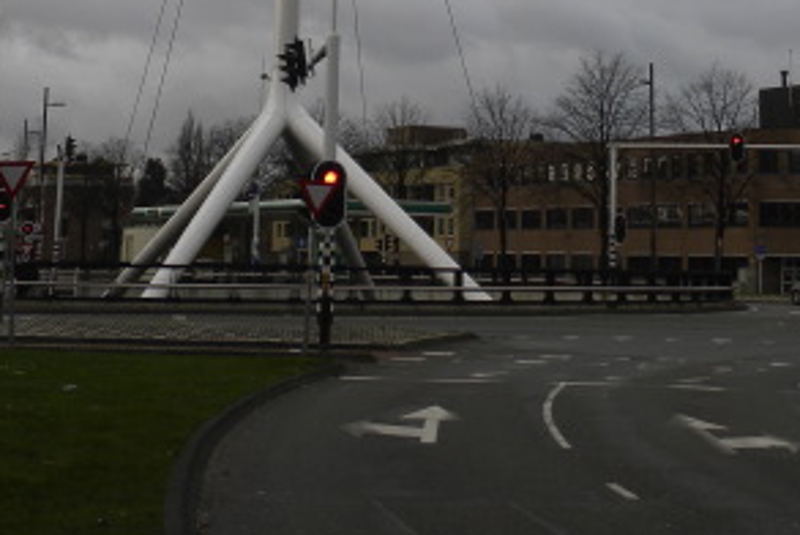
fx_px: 2069
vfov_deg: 14.2
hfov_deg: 21.8
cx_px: 513
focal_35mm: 93
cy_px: -147
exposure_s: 1/204
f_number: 4.5
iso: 64
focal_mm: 7.3
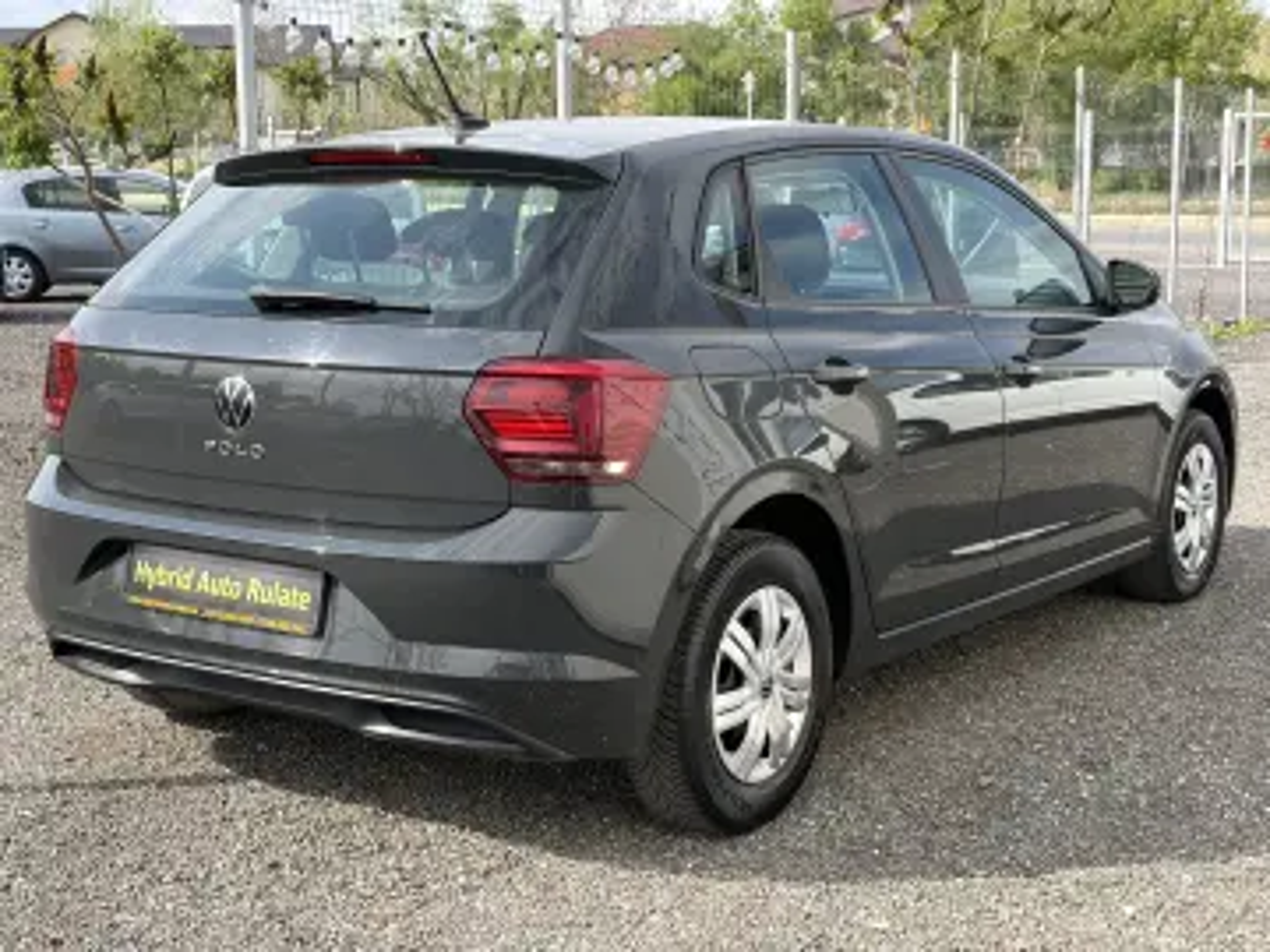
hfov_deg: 36.8
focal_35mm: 52
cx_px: 635
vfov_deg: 28.0
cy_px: 476
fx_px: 1908
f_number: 1.6
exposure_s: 1/1263
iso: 40
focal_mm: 5.96
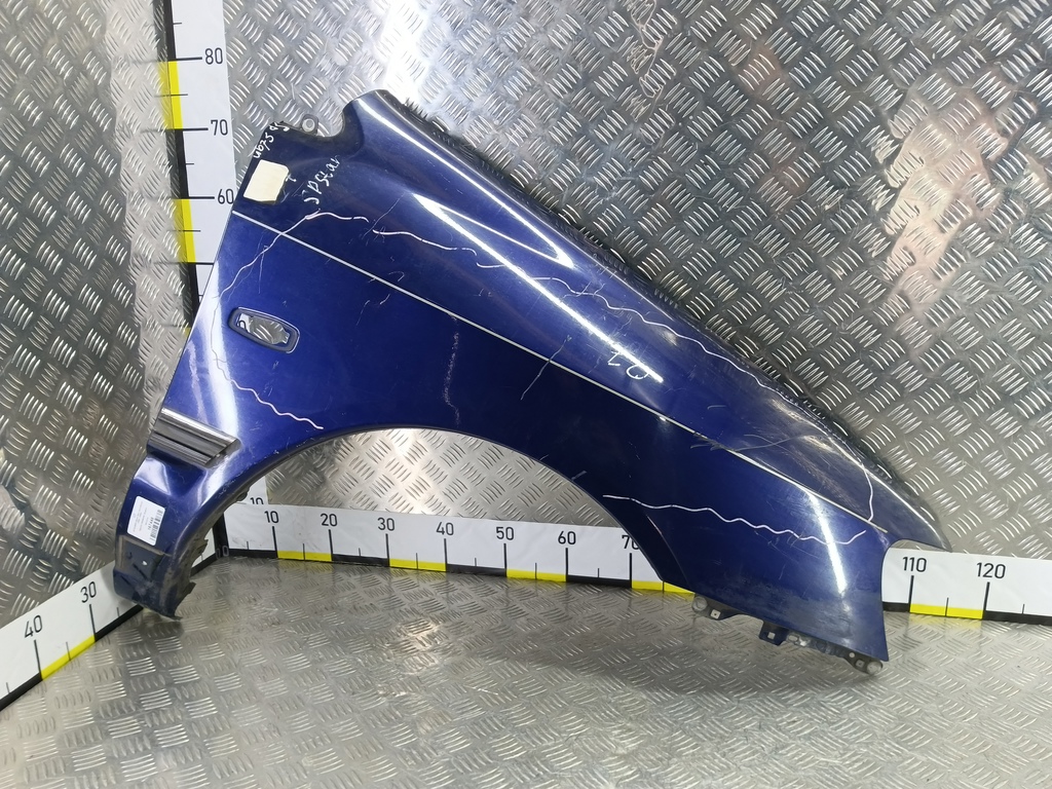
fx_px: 699
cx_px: 526
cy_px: 394
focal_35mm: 23
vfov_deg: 58.9
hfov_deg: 73.9
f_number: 1.6
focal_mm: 4.11
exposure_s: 1/50
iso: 211
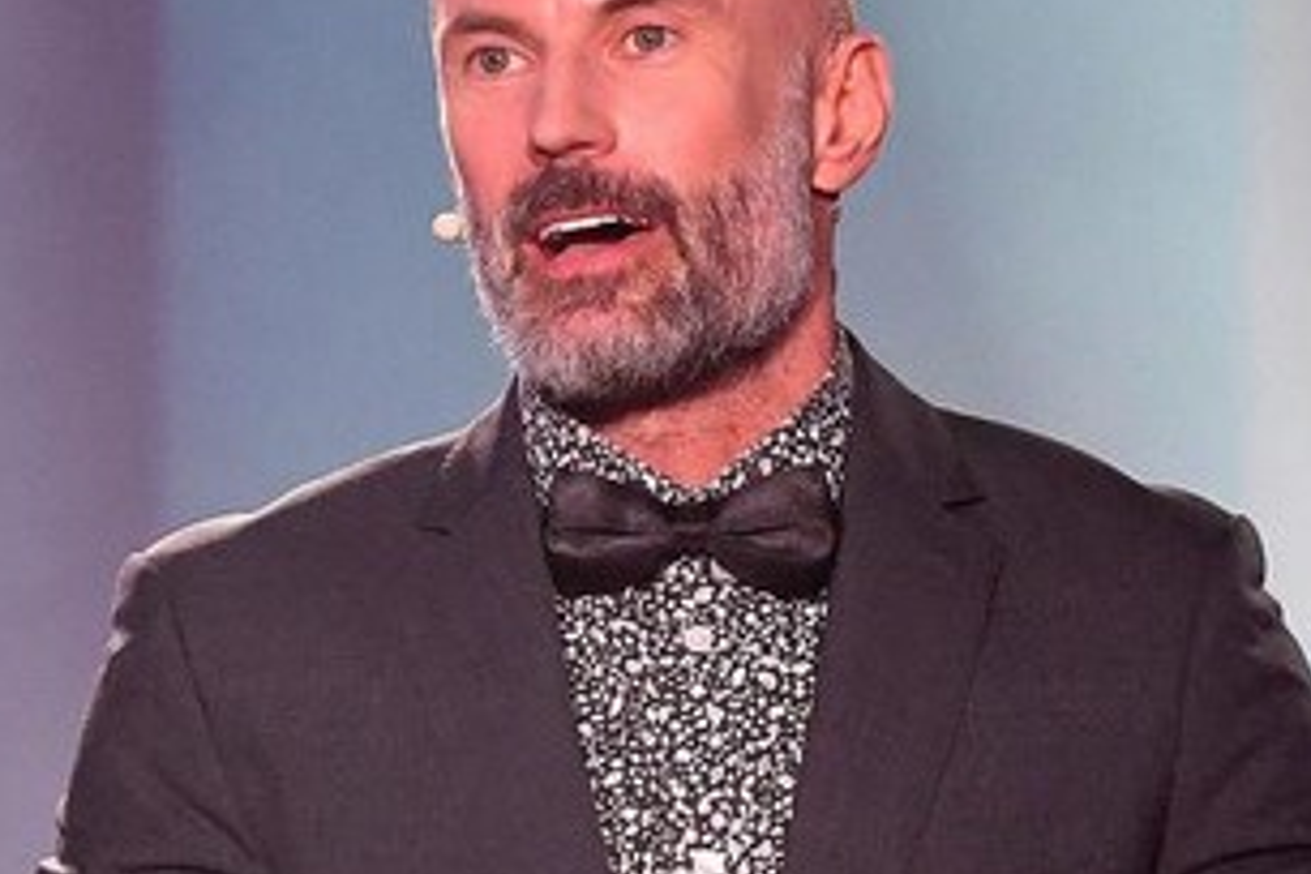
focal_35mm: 456
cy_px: 223
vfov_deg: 3.0
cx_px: 1977
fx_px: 16605
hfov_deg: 4.5
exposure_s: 1/400
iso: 1250
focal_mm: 116
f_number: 5
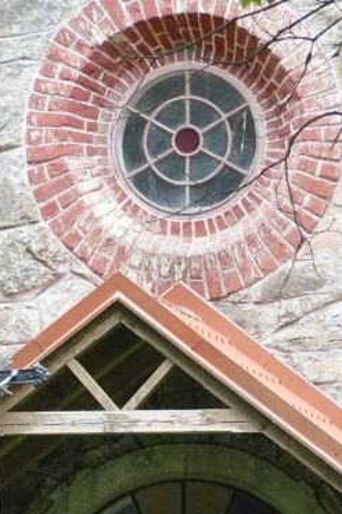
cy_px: 648
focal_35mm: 539
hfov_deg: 2.5
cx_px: 134
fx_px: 7687
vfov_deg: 3.8
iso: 2000
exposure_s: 1/200
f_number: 7.1
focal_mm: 72
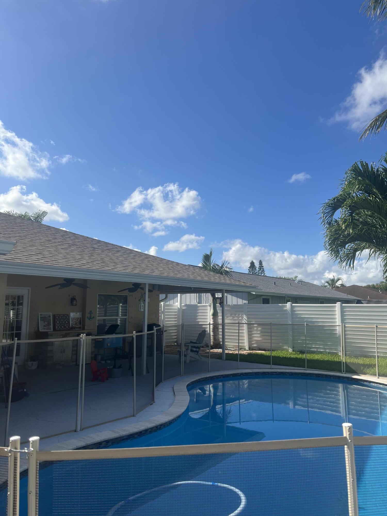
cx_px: 194
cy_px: 258
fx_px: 388
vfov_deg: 67.3
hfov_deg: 53.1
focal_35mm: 26
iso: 50
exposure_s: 1/3876
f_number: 1.6
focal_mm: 5.1
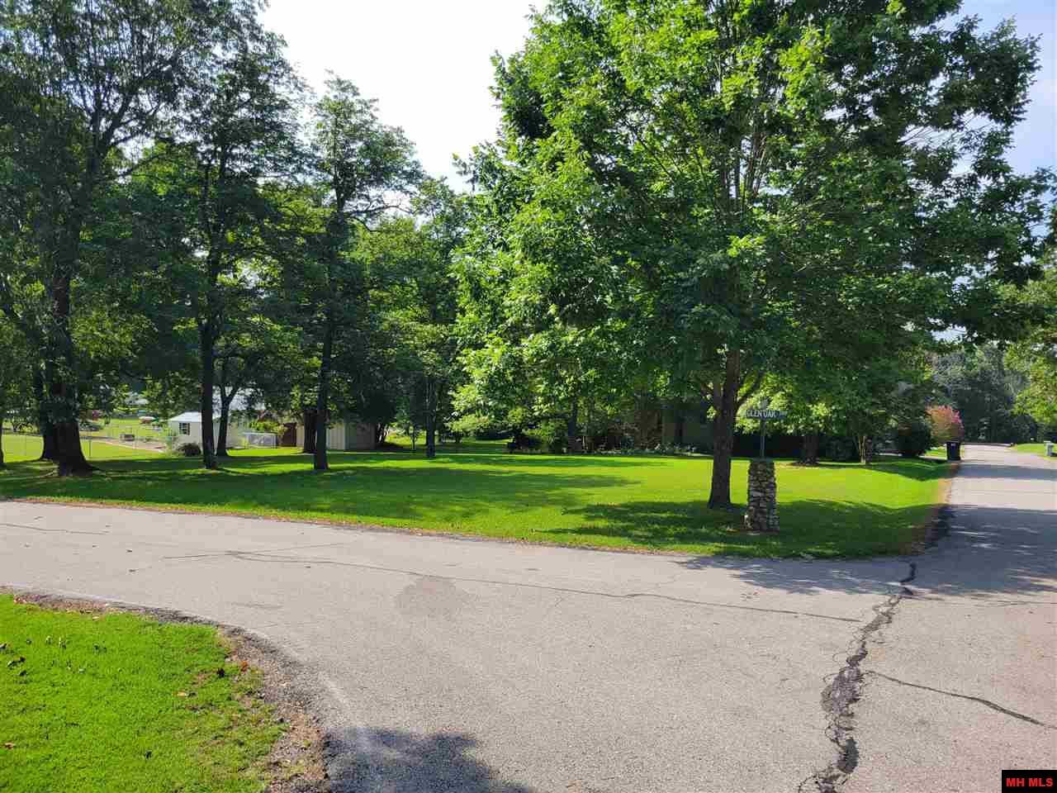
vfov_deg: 53.1
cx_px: 528
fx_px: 794
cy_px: 396
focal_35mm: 26
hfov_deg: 67.3
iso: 40
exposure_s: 1/1537
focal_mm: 5.4
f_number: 1.8
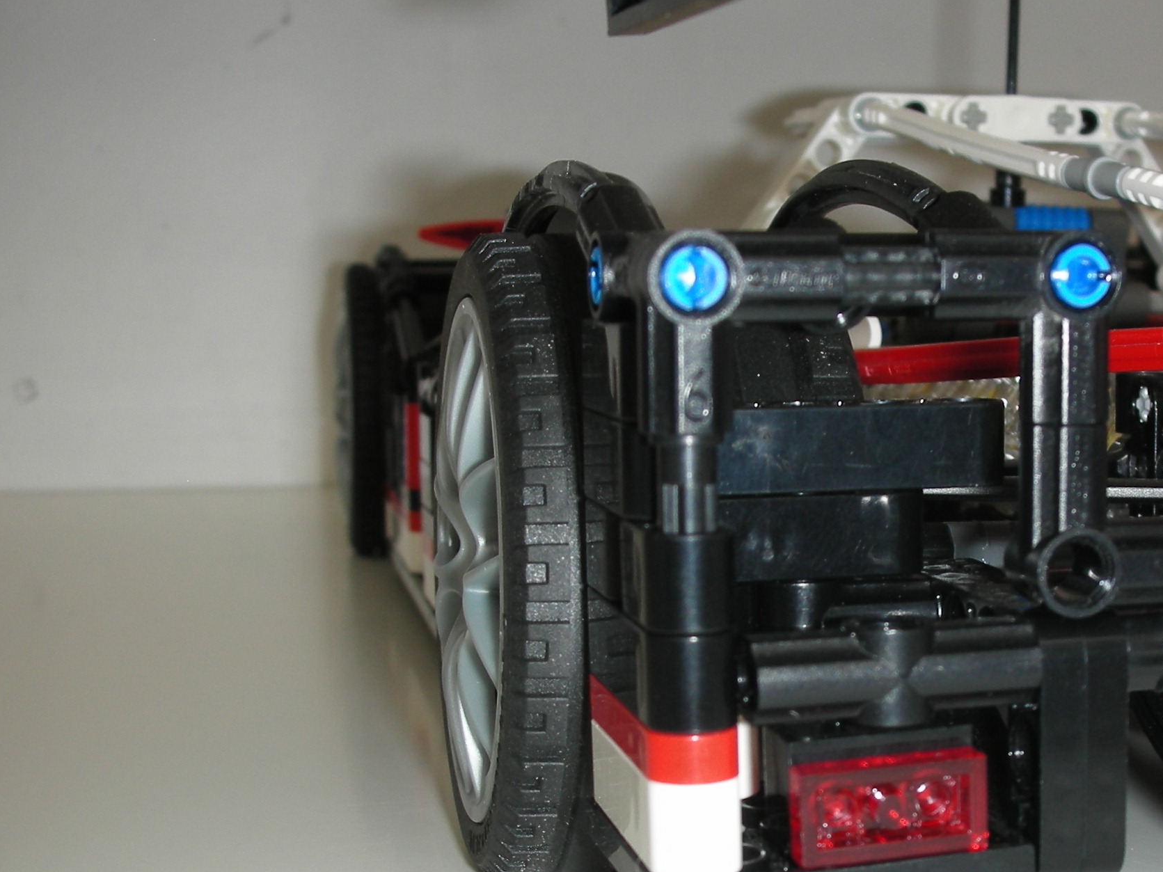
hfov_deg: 32.3
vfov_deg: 24.7
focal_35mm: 59
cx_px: 811
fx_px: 1982
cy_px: 588
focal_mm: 5.8
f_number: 3
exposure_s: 1/60.1
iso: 50
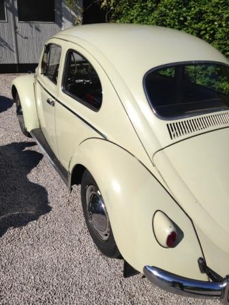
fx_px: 291
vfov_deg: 55.4
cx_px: 114
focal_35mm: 33
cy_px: 152
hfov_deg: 42.9
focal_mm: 4.12
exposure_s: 1/2710
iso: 50
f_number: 2.4
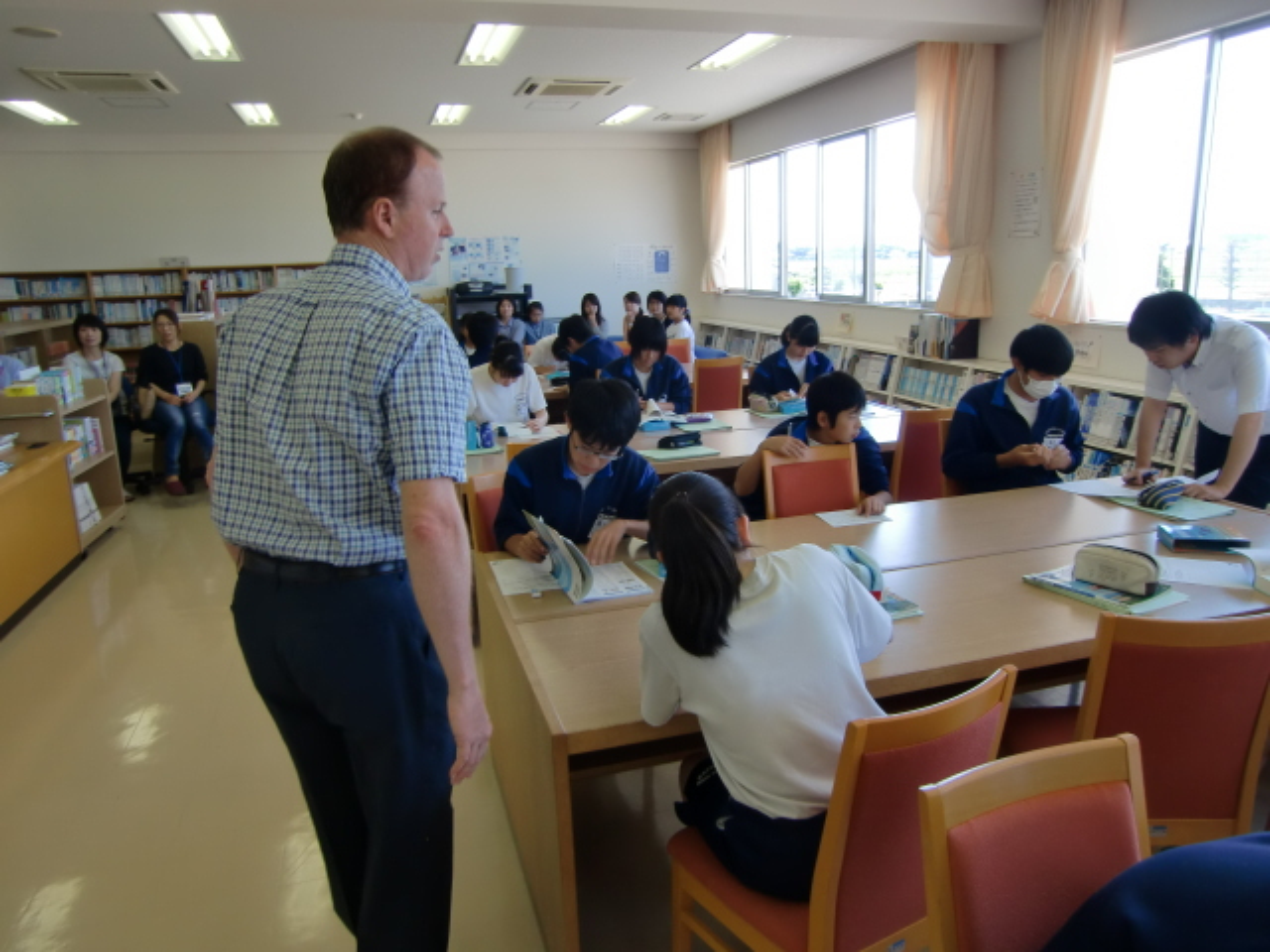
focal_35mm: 24
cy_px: 476
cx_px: 635
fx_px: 881
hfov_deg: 71.6
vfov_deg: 56.8
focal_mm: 4.3
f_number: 3.2
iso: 64
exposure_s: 1/80
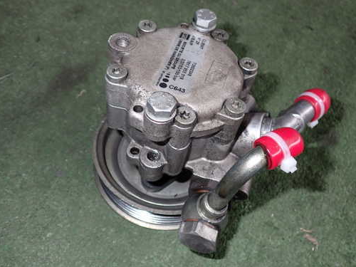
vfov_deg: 39.6
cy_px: 126
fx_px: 370
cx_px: 184
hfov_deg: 51.3
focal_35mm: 36
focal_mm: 5.4
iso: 125
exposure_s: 1/30
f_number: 6.3
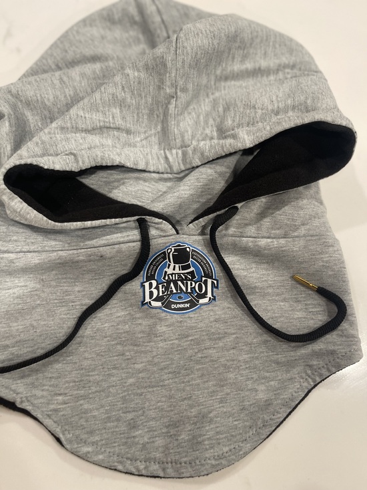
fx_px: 367
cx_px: 184
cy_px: 245
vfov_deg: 67.3
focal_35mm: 26
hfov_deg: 53.1
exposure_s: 1/60
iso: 125
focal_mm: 5.1
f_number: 1.6
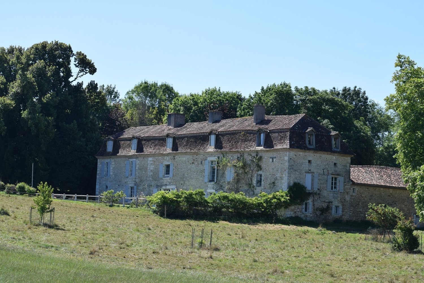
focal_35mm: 112
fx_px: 1325
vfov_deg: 12.2
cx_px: 212
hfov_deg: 18.2
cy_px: 142
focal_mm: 75
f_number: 9
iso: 200
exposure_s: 1/320
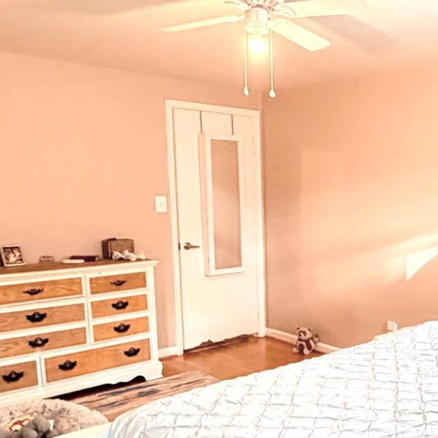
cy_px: 277
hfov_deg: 38.8
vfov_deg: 41.5
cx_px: 399
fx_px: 573
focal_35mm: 40
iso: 320
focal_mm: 2.22
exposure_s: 1/60
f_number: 2.2
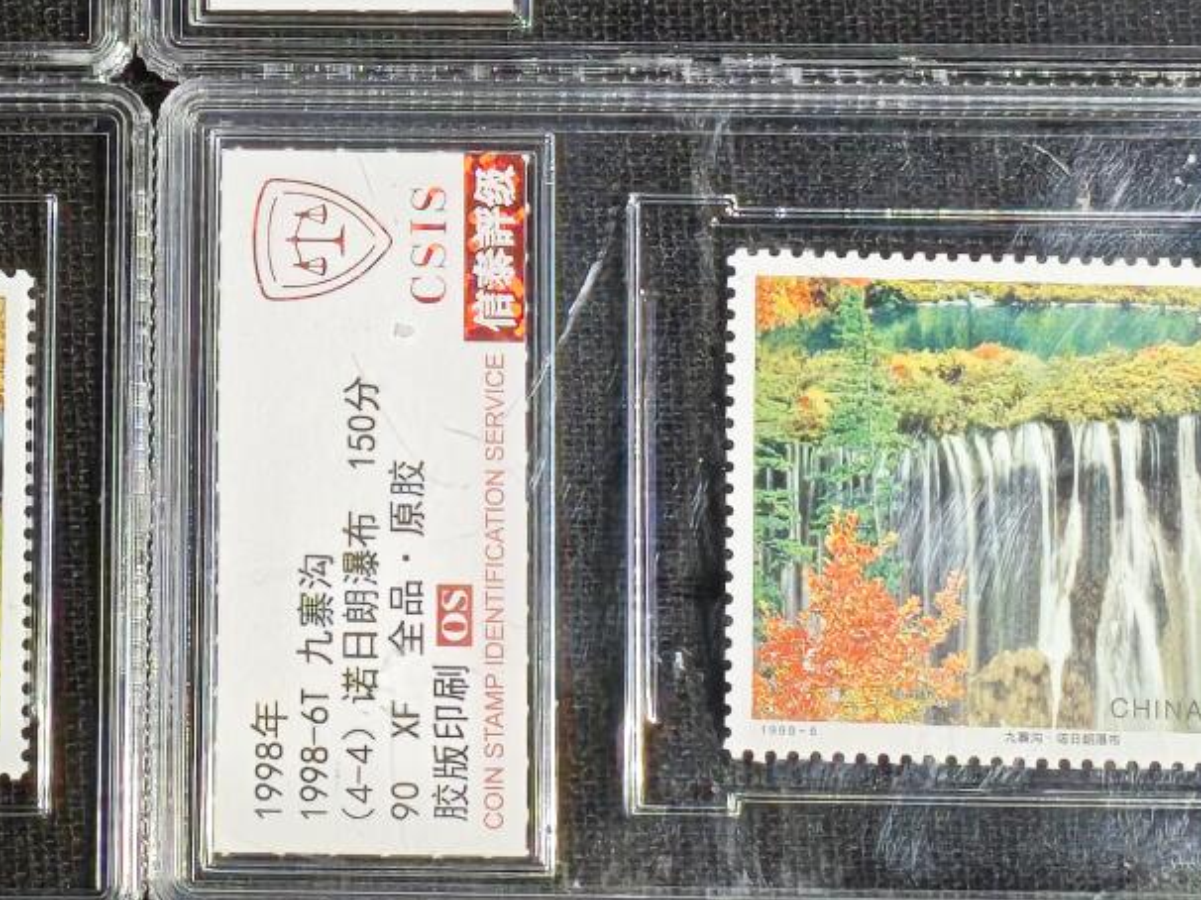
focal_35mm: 201
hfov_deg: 9.8
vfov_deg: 7.4
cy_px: 42
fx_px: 6971
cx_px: 166
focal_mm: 4.94
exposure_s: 1/505
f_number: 1.5
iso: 50
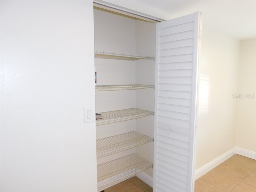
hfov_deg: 73.9
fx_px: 170
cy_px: 96
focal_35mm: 23
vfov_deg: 58.9
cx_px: 128
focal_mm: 4
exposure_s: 1/30
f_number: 3
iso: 180
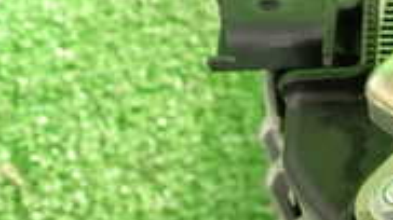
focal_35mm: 108
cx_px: 624
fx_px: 1124
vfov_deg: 11.2
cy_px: 170
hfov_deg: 17.4
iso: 200
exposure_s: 1/50
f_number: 2.3
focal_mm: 5.4
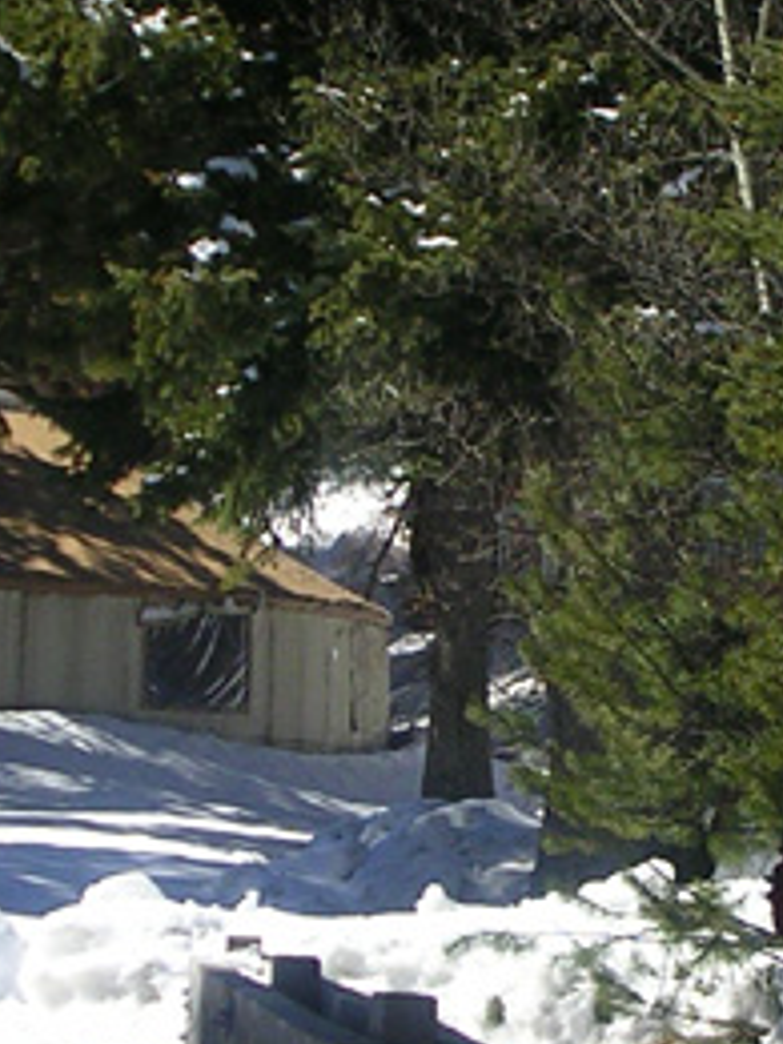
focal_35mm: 206
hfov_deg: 7.2
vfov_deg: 9.6
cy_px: 518
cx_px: 594
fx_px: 6213
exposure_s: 1/569
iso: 50
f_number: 3.6
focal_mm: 10.2
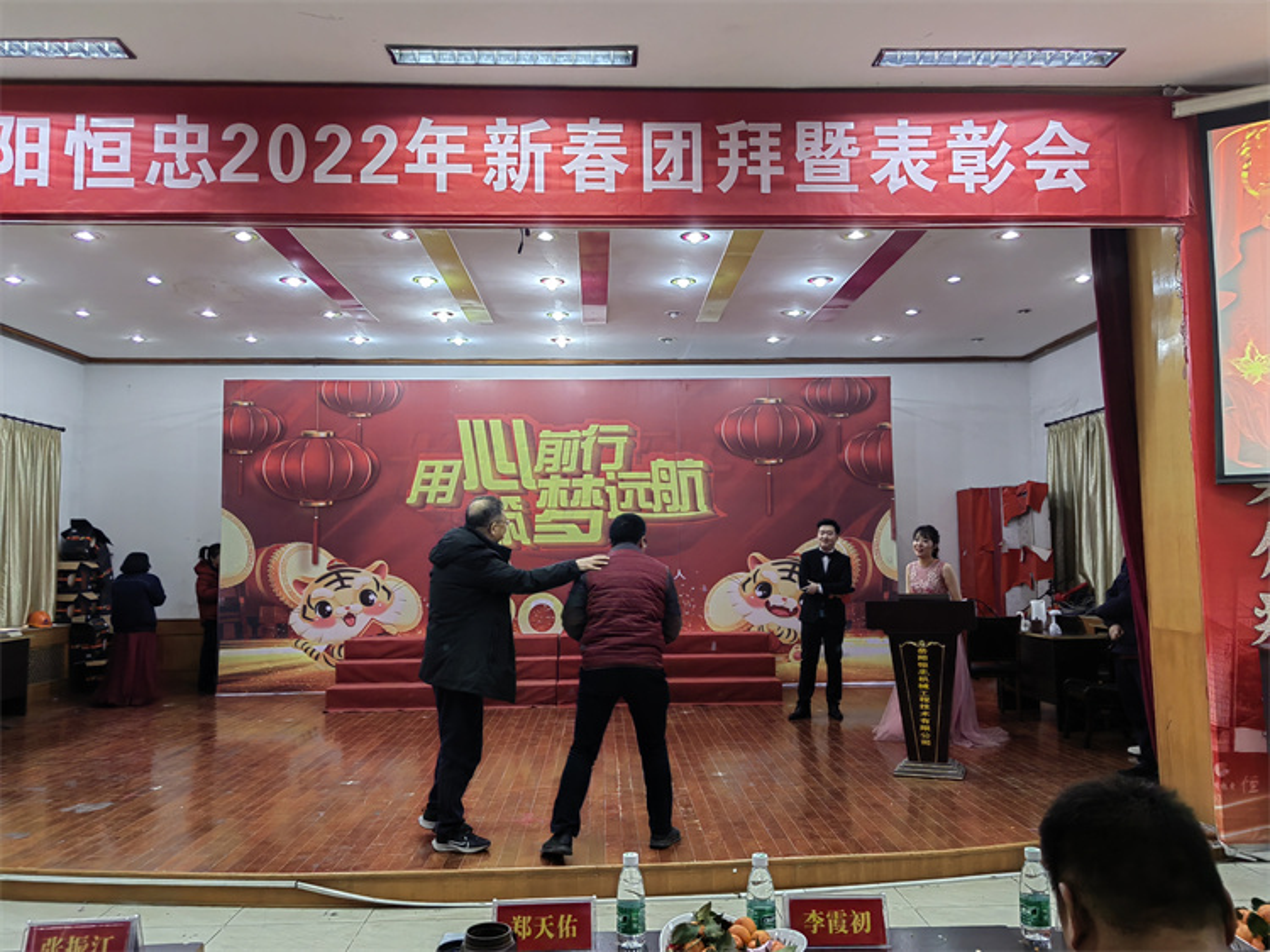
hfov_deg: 65.3
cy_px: 476
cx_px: 635
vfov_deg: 51.3
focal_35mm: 27
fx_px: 990
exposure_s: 1/100
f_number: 1.9
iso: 400
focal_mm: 5.52
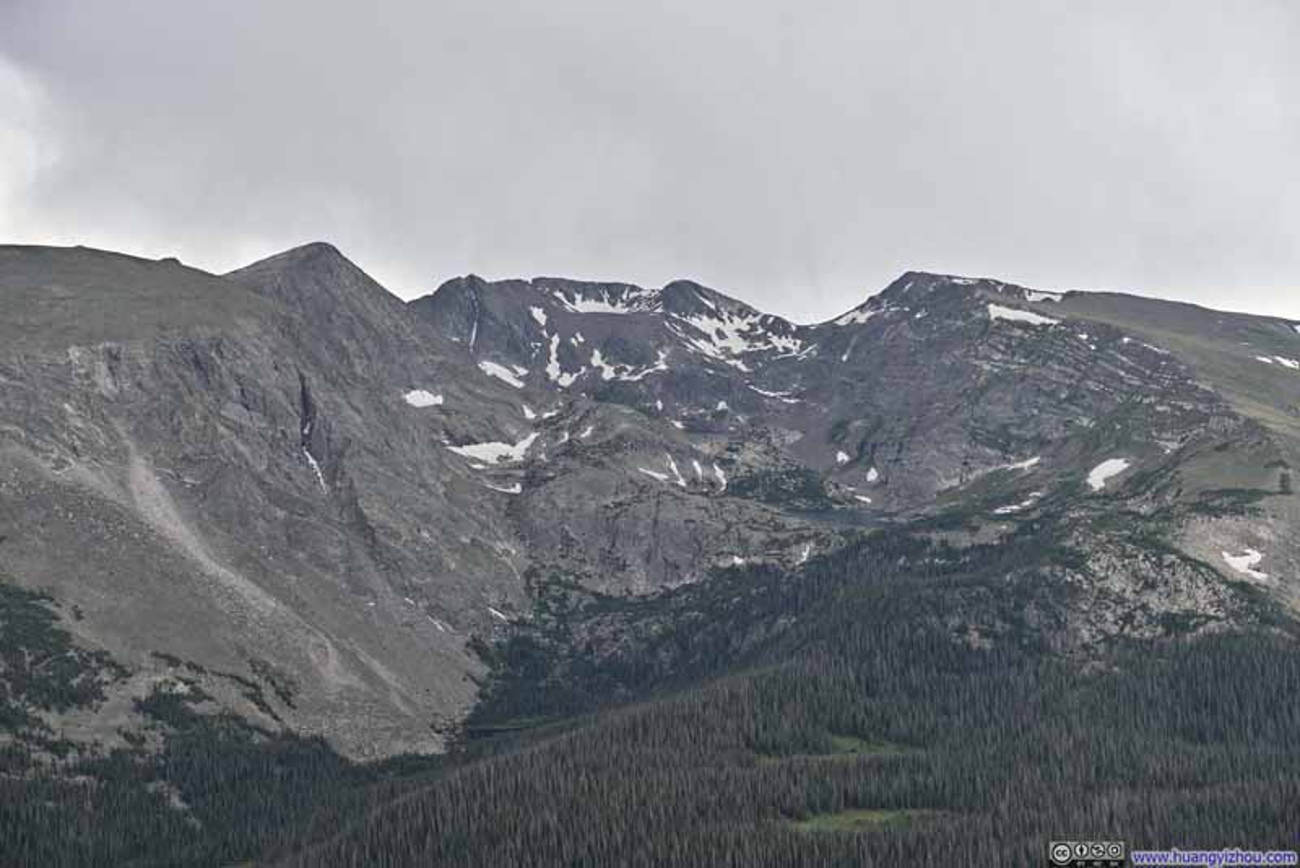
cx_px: 650
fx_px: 2023
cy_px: 434
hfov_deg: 35.6
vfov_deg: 24.2
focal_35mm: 56
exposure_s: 1/160
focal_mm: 56
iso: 100
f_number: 4.5
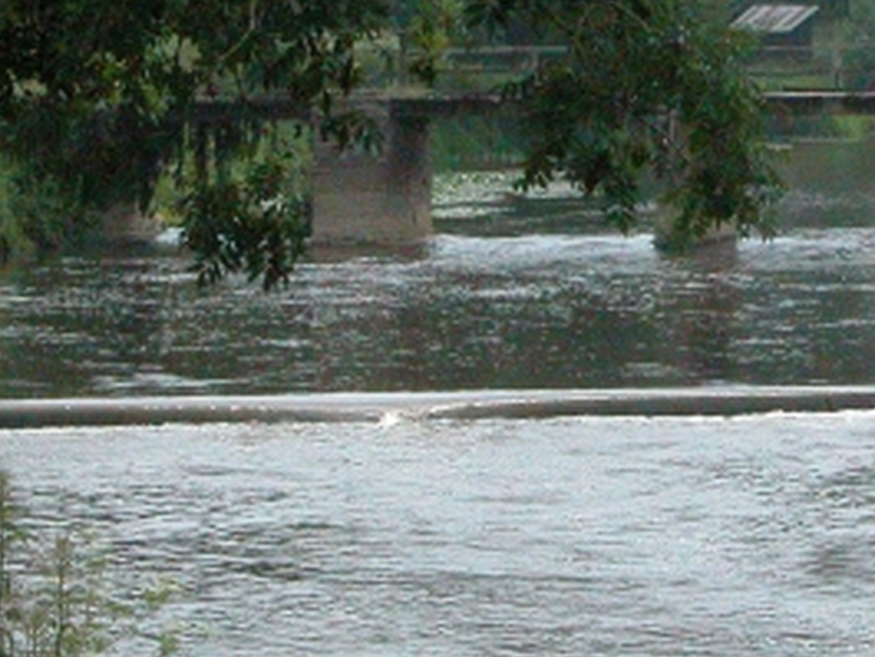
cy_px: 30
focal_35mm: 214
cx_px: 707
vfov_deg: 6.9
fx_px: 5412
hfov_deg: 9.2
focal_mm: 21
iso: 800
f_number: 7.8
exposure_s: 1/1437
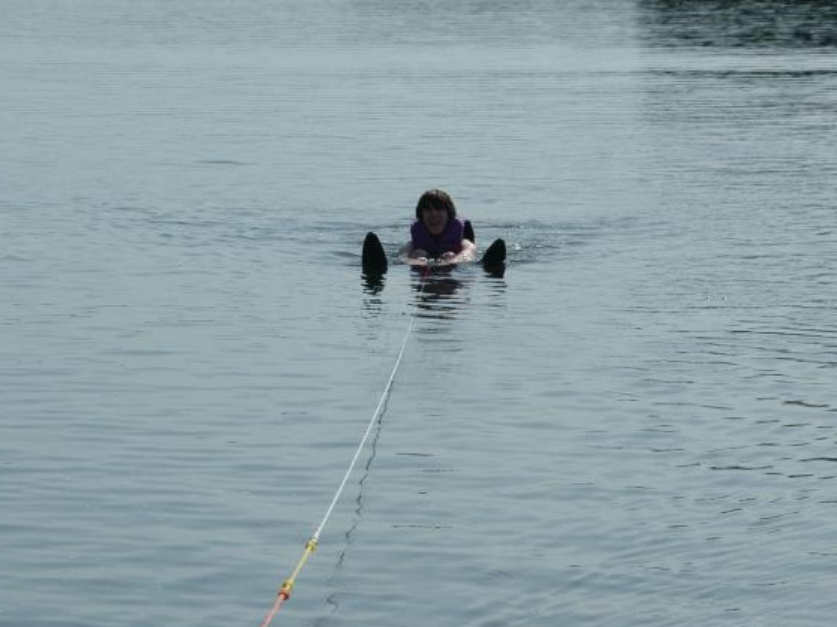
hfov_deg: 10.0
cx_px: 376
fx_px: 4784
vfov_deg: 7.5
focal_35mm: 198
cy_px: 546
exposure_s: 1/500
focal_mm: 75
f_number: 11
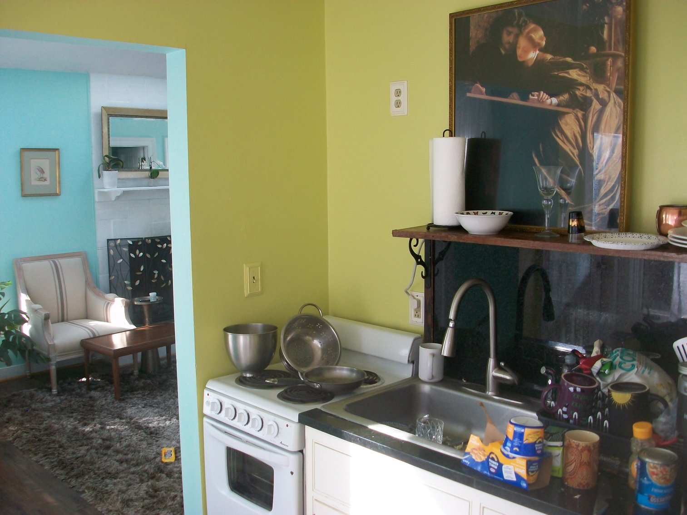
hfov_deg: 54.0
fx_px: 675
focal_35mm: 34
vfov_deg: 41.8
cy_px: 258
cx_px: 344
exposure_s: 1/80
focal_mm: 5.7
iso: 80
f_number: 2.8
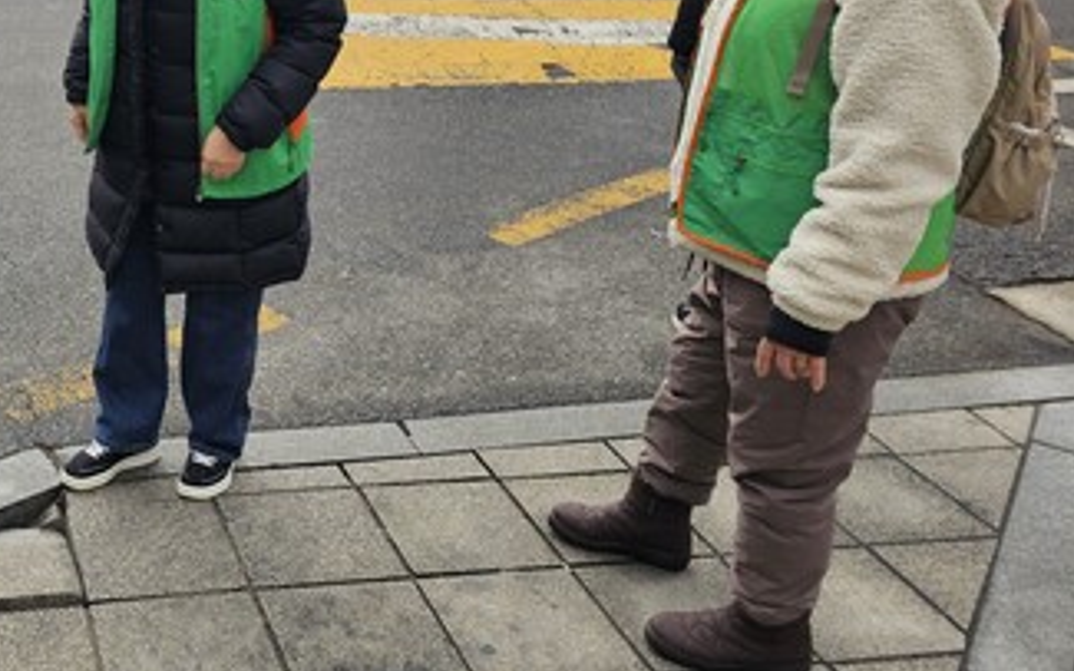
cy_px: 149
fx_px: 1317
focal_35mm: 45
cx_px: 96
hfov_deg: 40.8
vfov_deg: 28.1
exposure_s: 1/222
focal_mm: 6.3
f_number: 1.7
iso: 10
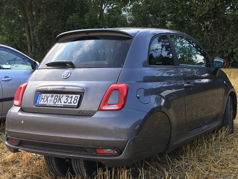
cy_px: 85
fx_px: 241
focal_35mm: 35
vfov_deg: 40.7
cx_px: 117
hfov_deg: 52.6
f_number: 2.2
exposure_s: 1/301
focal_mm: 4.15
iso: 25
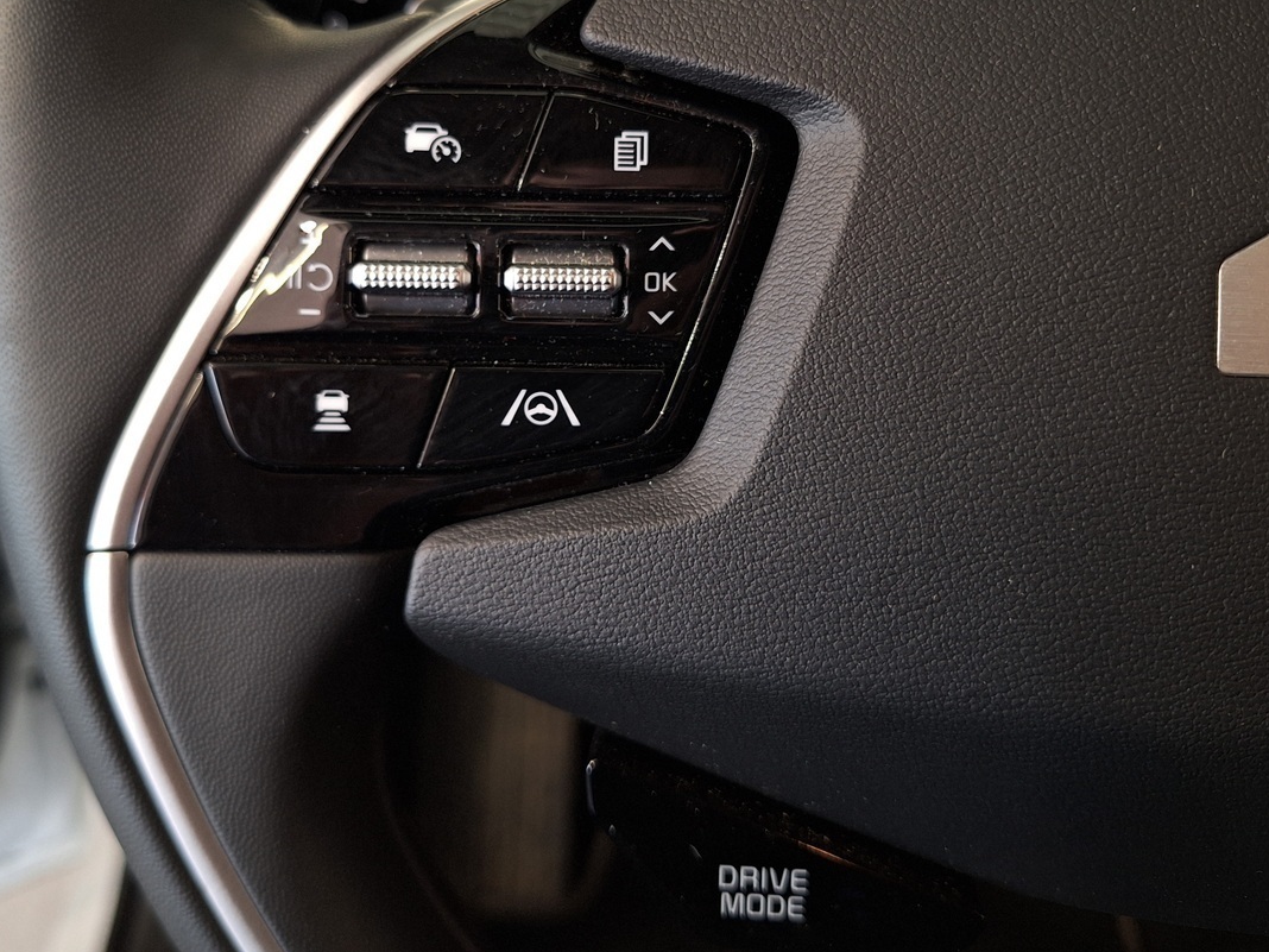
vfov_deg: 45.1
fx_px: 1136
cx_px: 561
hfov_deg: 58.2
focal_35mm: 31
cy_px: 355
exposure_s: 1/50
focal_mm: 5.54
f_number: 1.8
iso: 200
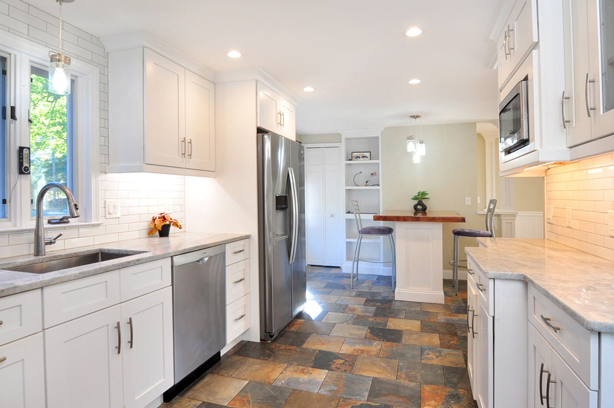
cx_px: 296
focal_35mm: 20
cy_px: 193
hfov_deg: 84.0
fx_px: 341
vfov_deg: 61.7
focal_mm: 10
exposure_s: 1/40
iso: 400
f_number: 5
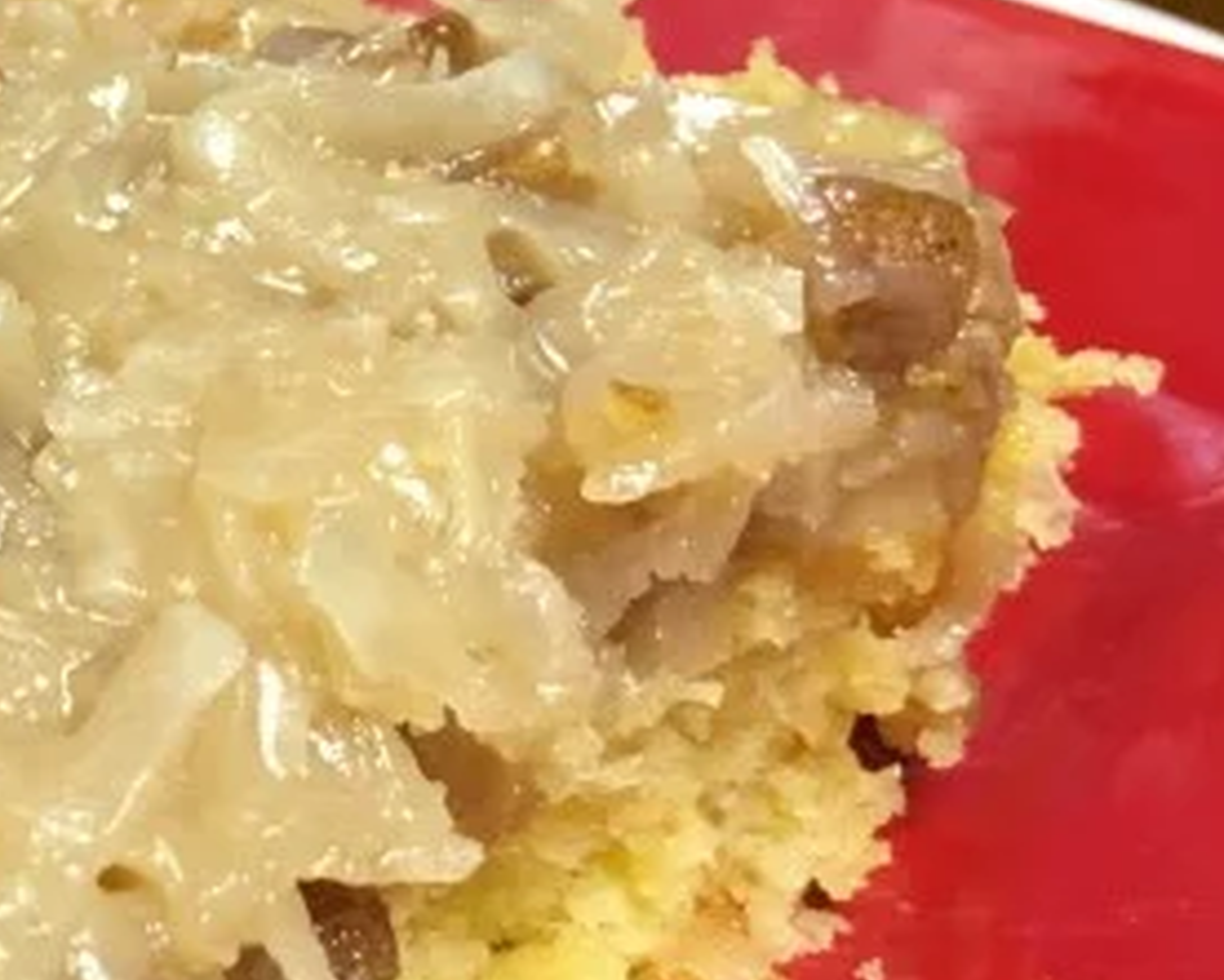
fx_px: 2972
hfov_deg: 20.6
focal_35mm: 82
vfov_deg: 18.7
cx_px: -492
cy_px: 479
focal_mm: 4.15
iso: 50
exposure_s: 1/15
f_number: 2.2
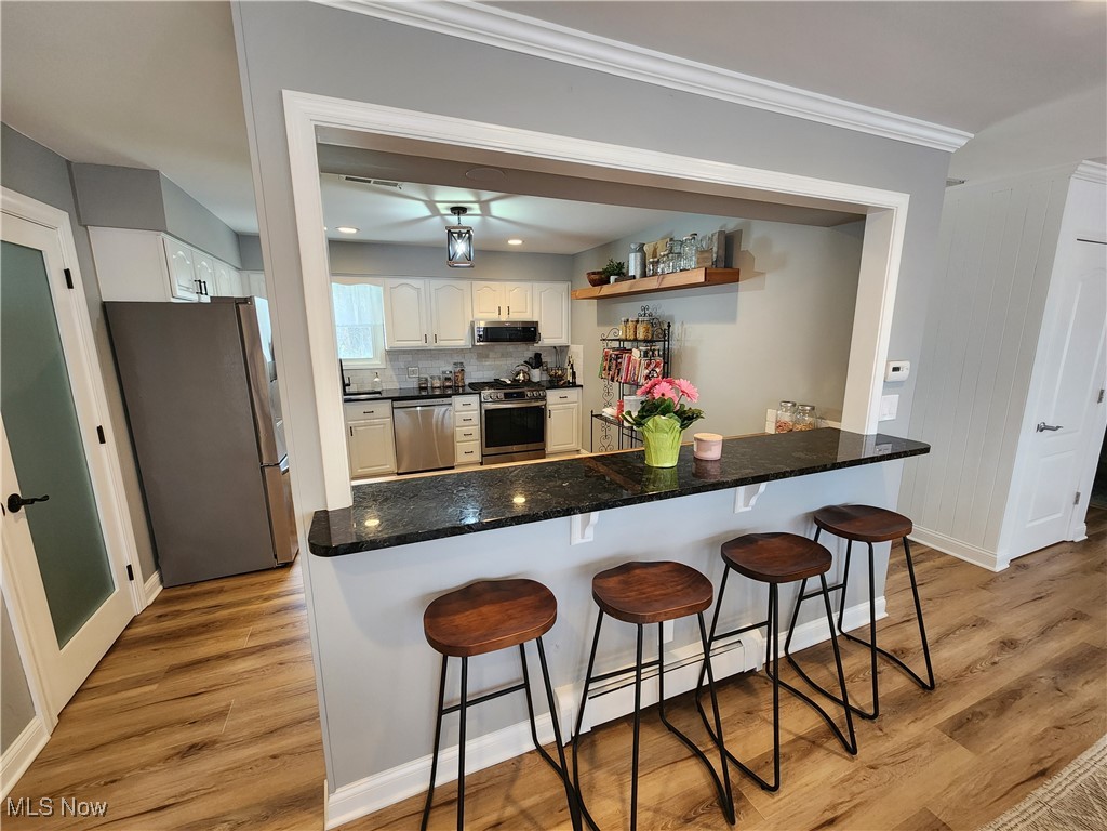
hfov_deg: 106.2
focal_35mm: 13
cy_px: 416
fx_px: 416
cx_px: 554
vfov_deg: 89.9
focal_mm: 2.2
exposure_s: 1/60
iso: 320
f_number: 2.2
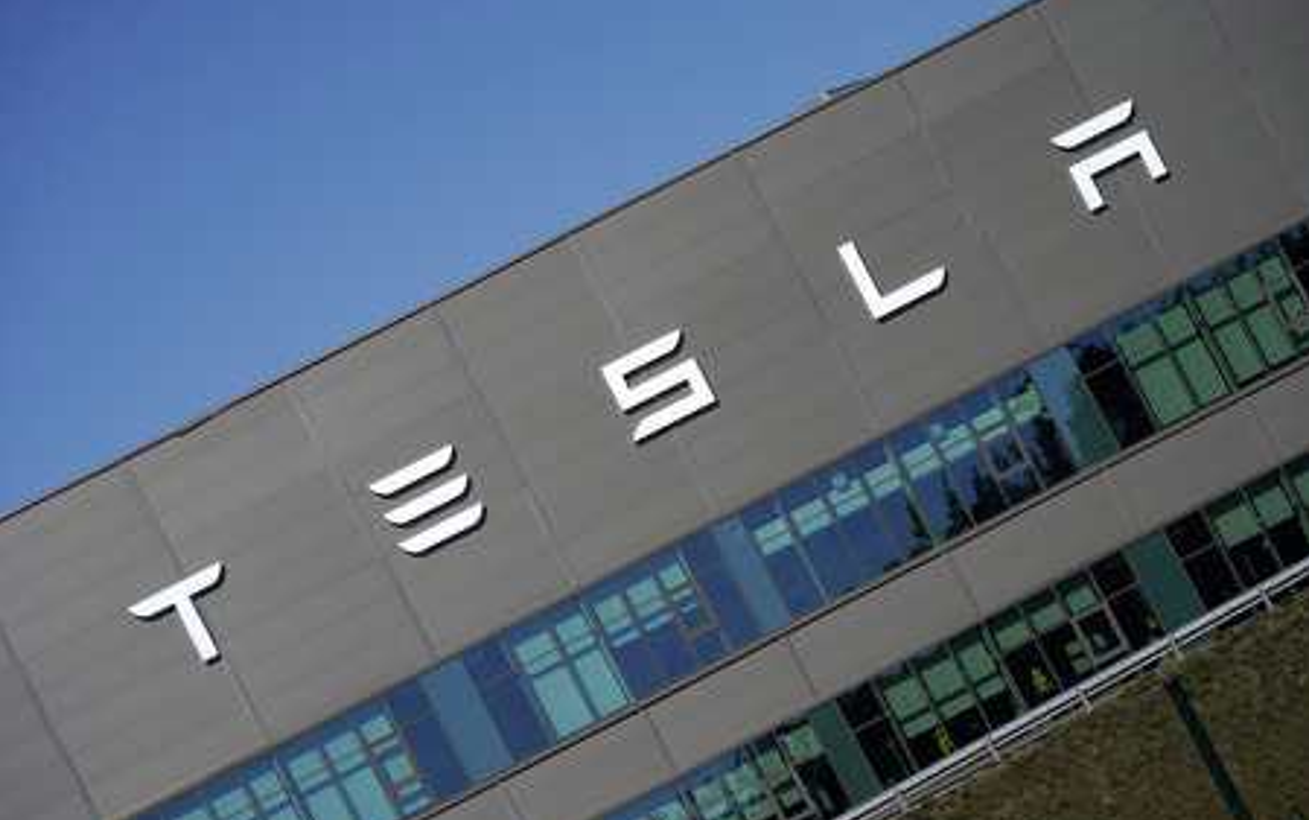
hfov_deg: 11.9
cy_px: 411
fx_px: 6281
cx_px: 654
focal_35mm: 176
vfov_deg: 7.5
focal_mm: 172
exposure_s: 1/1000
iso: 100
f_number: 7.1
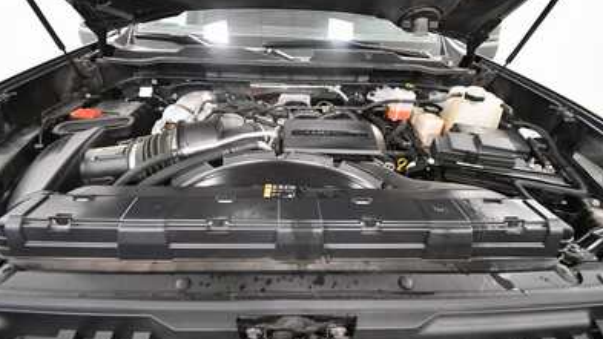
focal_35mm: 16
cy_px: 137
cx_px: 299
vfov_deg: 66.5
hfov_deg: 99.4
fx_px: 256
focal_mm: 10
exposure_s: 1/125
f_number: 4.5
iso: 2800
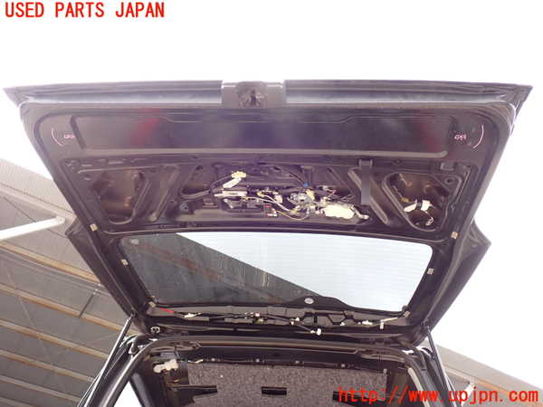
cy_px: 204
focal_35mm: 30
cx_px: 272
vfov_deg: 46.8
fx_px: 471
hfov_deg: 60.0
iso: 100
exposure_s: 1/160
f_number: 3.2
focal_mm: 5.4
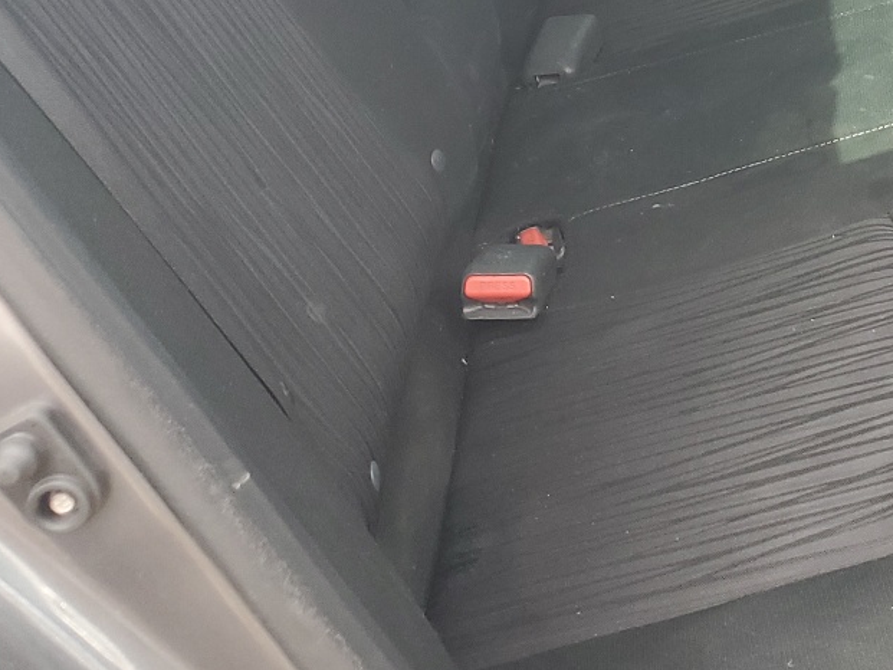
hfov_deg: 27.2
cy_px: -109
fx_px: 1729
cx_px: 905
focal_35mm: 67
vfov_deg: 20.7
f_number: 1.5
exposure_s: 1/120
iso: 62
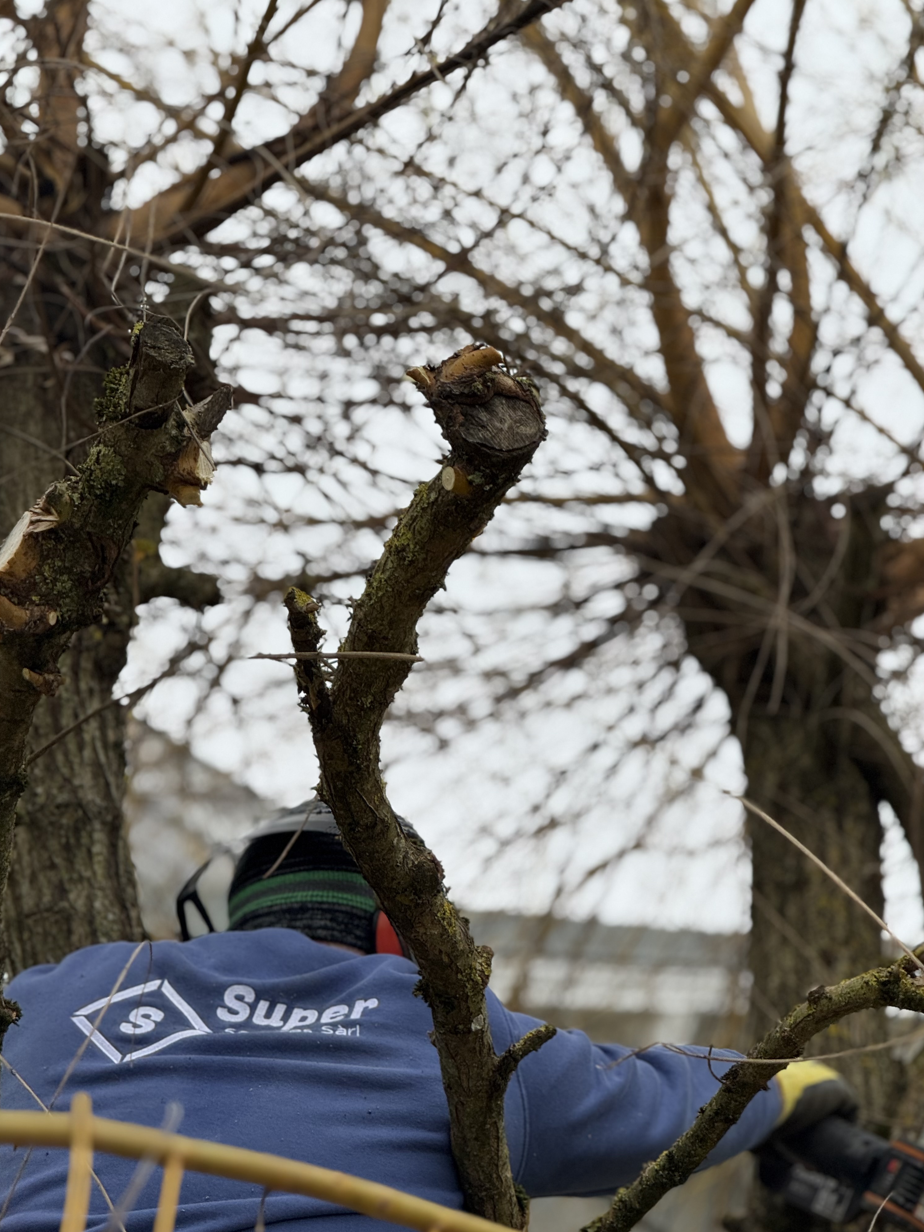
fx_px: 4307
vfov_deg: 16.3
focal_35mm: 121
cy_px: 616
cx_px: 462
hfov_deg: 12.2
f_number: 2.8
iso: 80
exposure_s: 1/99
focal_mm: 15.66
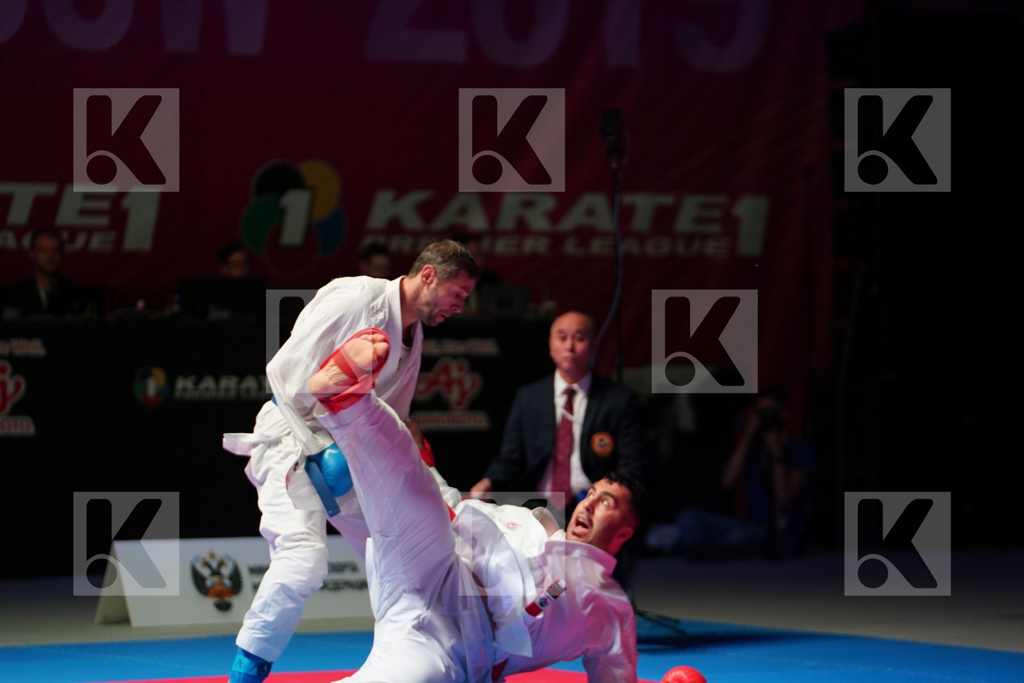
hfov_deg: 14.3
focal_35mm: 144
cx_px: 512
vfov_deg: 9.5
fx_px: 4096
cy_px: 342
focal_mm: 144
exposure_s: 1/1000
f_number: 2.8
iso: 2000
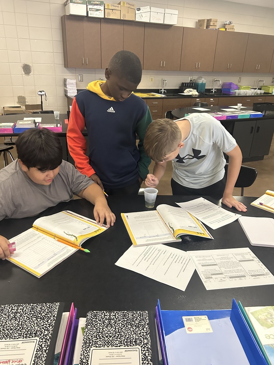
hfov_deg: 53.1
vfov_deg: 67.3
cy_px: 182
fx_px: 274
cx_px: 137
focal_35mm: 26
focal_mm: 5.7
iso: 400
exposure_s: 1/40
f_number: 1.5
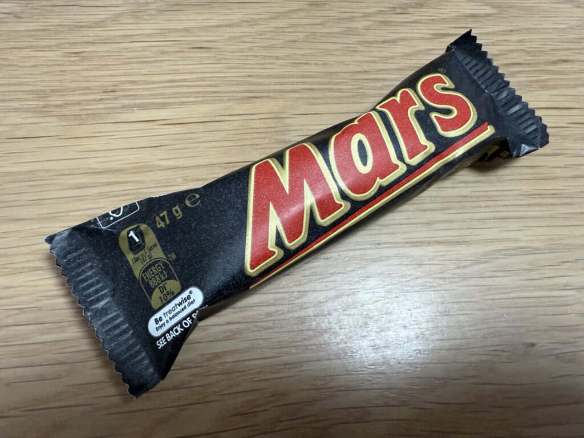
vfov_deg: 56.8
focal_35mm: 24
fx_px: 405
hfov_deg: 71.6
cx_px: 292
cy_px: 219
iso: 250
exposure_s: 1/100
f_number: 2.2
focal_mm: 2.22
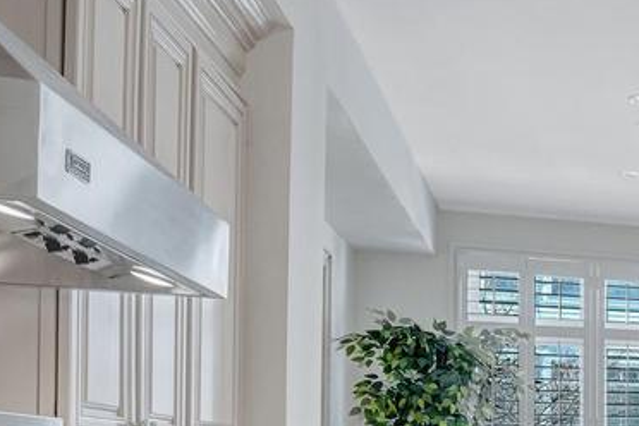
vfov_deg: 20.7
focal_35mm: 62
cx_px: 1134
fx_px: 1100
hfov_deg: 21.6
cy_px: 483
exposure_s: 1/125
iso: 1250
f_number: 5.6
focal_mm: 16
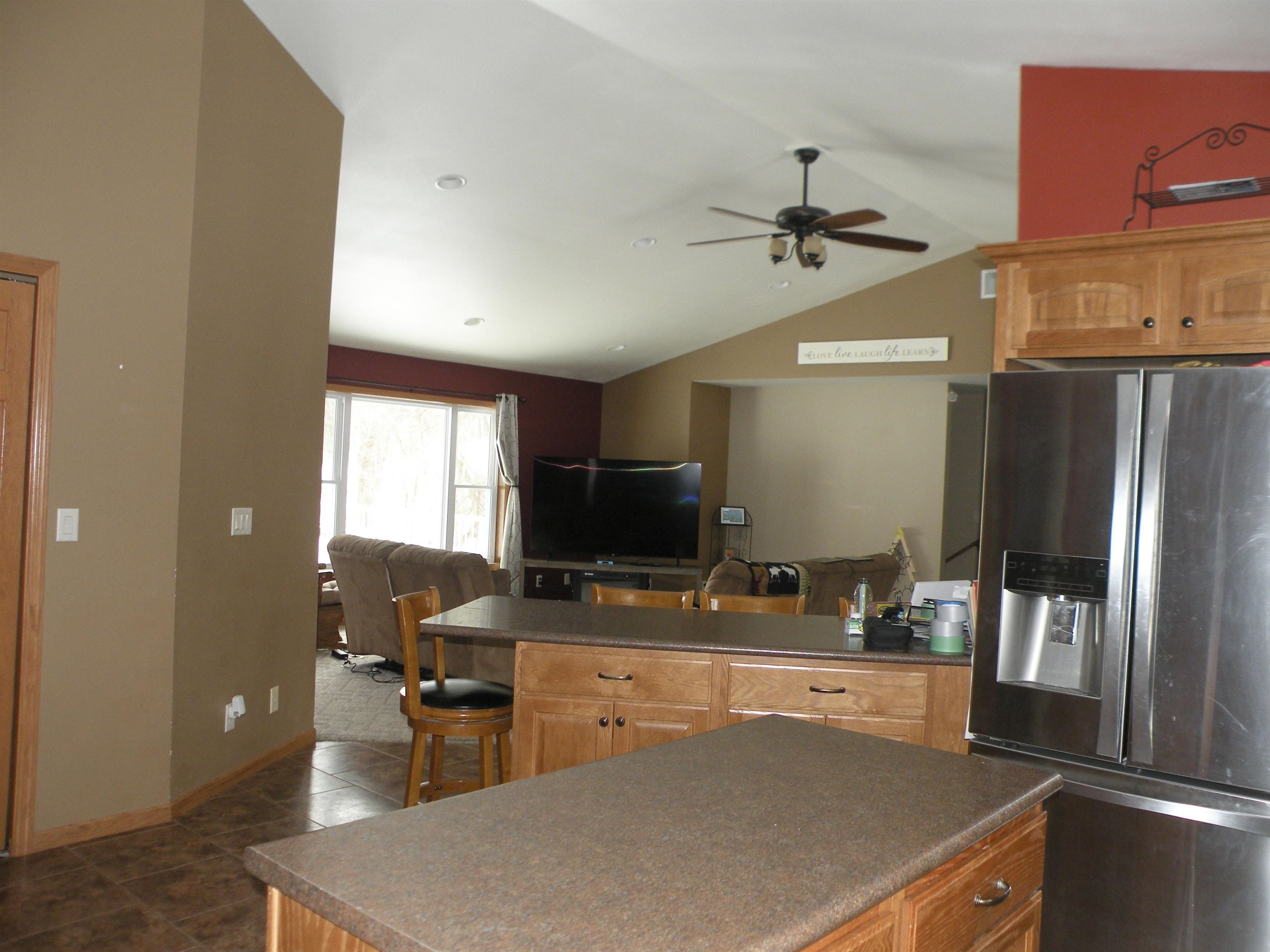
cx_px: 635
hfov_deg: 65.3
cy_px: 476
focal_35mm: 27
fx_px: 991
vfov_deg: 51.4
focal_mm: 4.7
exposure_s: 1/57.1
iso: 106
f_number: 2.8
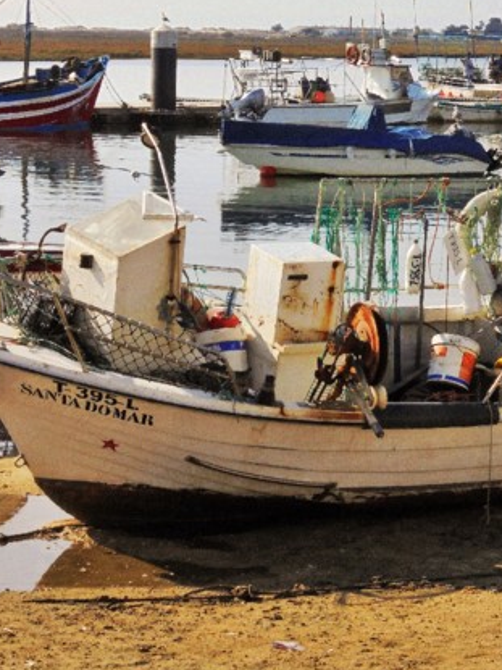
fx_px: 2786
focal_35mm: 144
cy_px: 147
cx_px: 410
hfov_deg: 10.3
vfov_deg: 13.7
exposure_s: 1/500
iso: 100
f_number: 6.7
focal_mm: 14.9
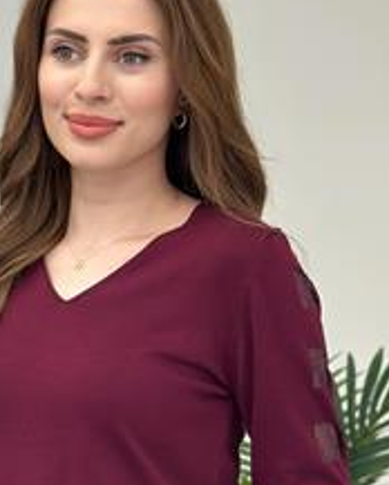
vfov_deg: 16.6
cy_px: 390
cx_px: 89
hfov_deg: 13.4
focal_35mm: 115
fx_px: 1653
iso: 80
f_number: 1.78
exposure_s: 1/171
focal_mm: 6.86
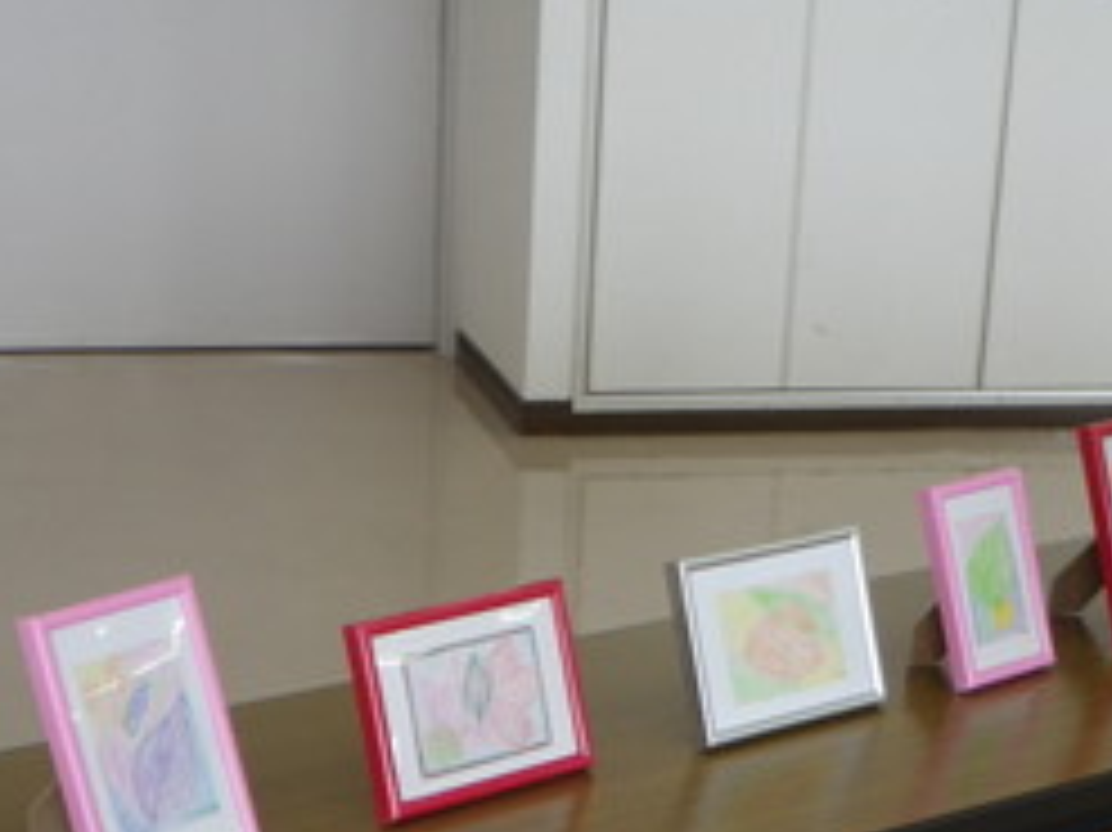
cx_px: 527
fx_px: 2729
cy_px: 717
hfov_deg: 23.0
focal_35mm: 85
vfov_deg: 17.1
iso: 125
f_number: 4.2
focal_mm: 7.5
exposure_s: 1/60
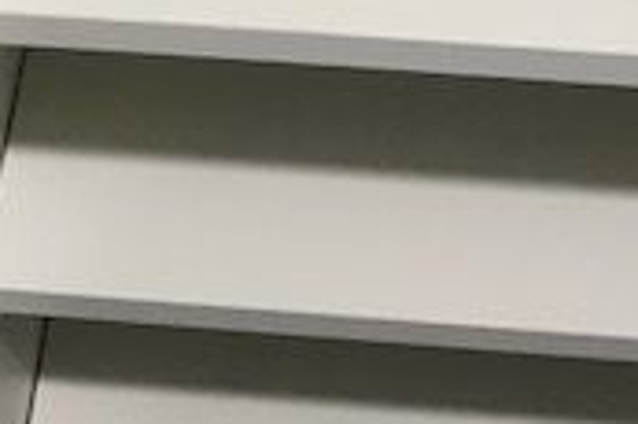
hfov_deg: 18.8
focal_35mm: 108
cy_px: -317
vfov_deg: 11.8
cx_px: 173
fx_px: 1912
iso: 50
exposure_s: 1/17
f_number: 1.8
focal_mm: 3.99
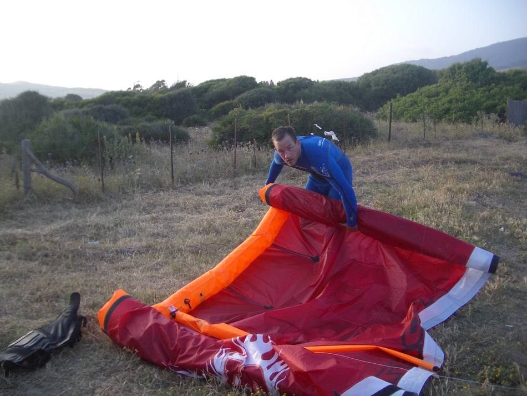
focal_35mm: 35
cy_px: 198
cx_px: 264
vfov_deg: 40.7
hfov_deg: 52.6
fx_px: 533
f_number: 2.6
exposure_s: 1/200
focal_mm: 5.8
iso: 50
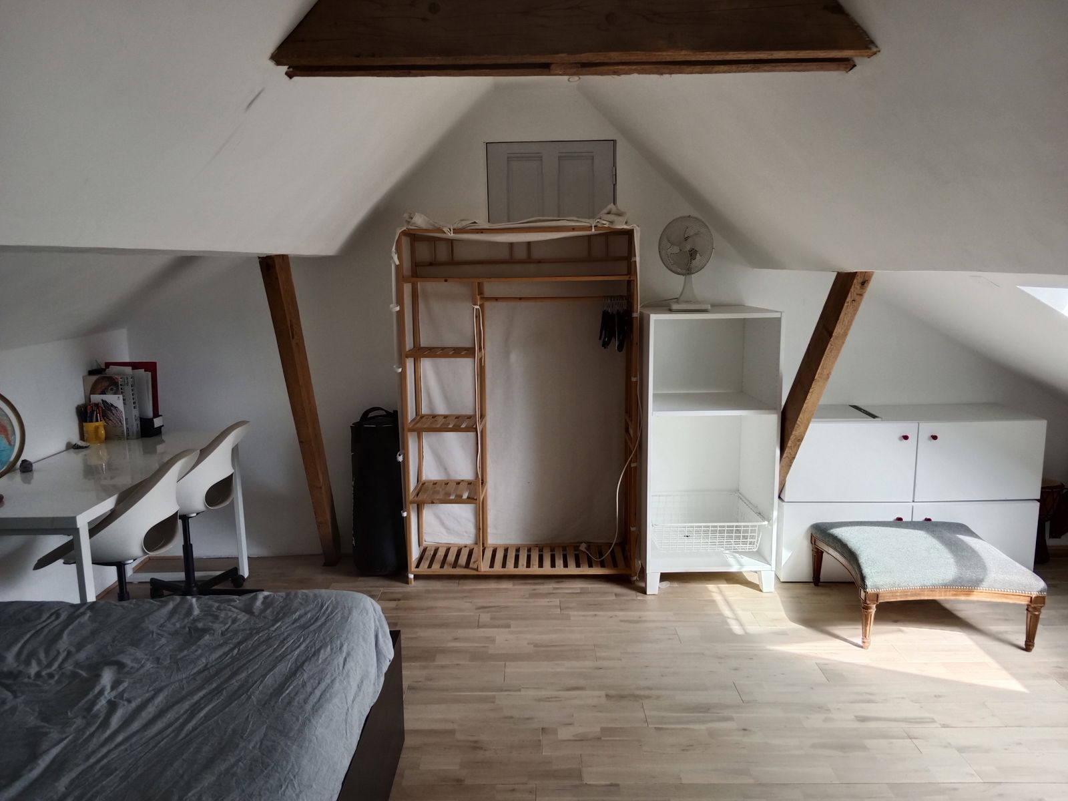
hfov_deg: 67.3
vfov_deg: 53.1
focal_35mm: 26
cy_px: 400
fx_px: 802
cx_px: 534
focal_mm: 3.96
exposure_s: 1/100
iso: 525
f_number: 1.8
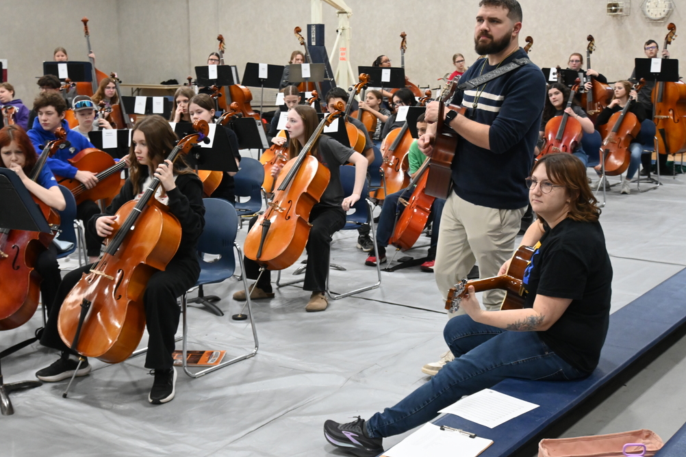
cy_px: 232
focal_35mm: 47
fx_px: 891
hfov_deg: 42.1
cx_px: 348
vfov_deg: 28.8
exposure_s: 1/125
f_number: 4.8
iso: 2500
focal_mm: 30.5
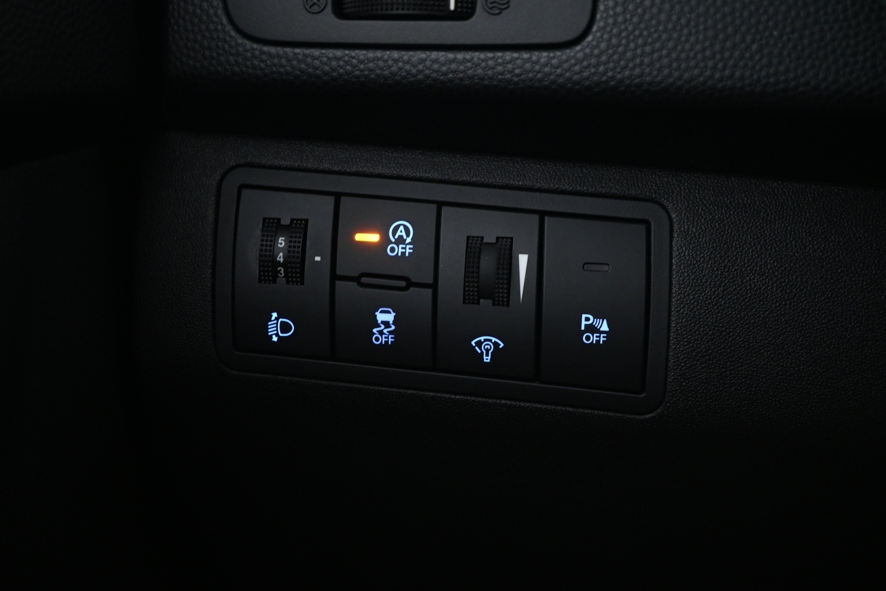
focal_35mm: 39
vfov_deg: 34.2
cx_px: 443
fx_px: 960
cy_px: 296
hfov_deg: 49.6
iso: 1600
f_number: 4.5
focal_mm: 26
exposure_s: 1/6
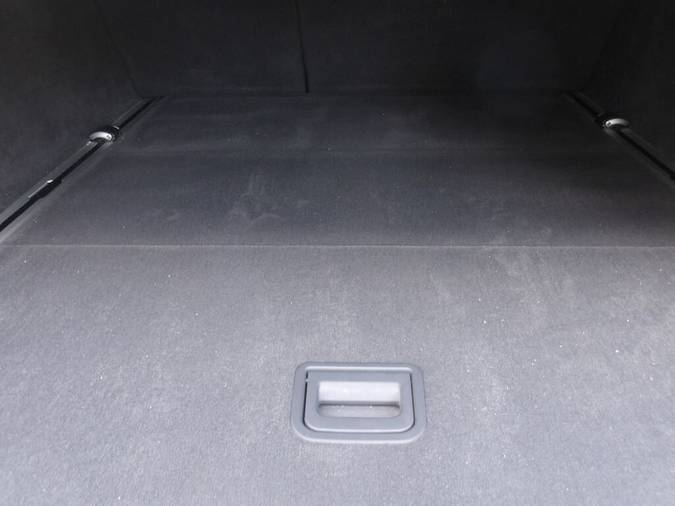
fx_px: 526
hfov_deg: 65.3
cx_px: 338
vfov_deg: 51.4
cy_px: 253
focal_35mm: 27
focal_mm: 4.9
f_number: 3
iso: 160
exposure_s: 1/22
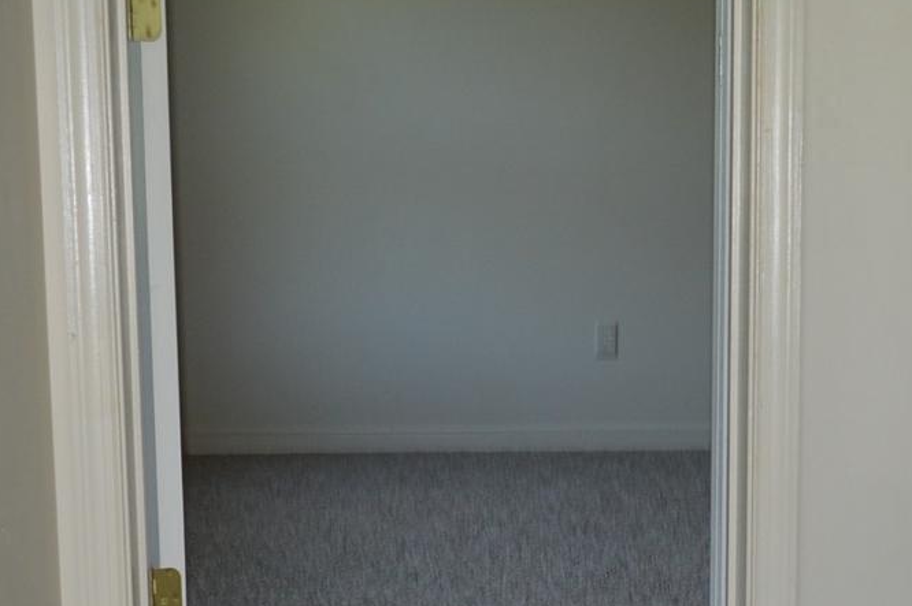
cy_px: 655
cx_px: 582
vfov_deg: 16.0
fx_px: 2101
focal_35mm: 83
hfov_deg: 24.4
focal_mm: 18
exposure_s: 1/60
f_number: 4
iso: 400
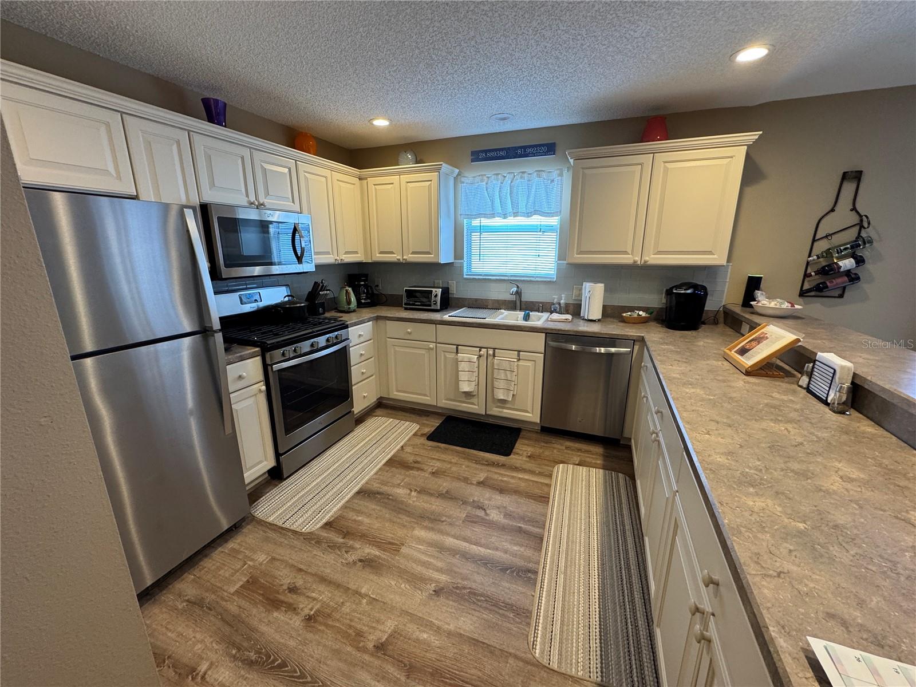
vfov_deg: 85.7
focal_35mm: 14
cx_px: 458
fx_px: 370
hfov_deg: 102.1
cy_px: 344
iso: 200
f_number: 2.2
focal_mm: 2.22
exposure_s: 1/60
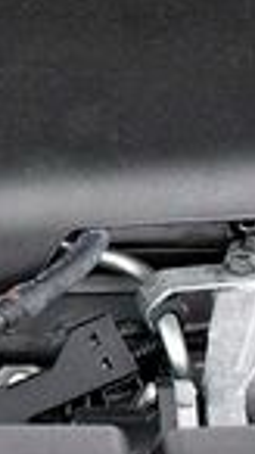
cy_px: 185
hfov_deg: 7.1
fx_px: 1986
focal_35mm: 165
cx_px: -280
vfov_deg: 13.0
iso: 2500
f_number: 3.5
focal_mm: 24
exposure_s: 1/125
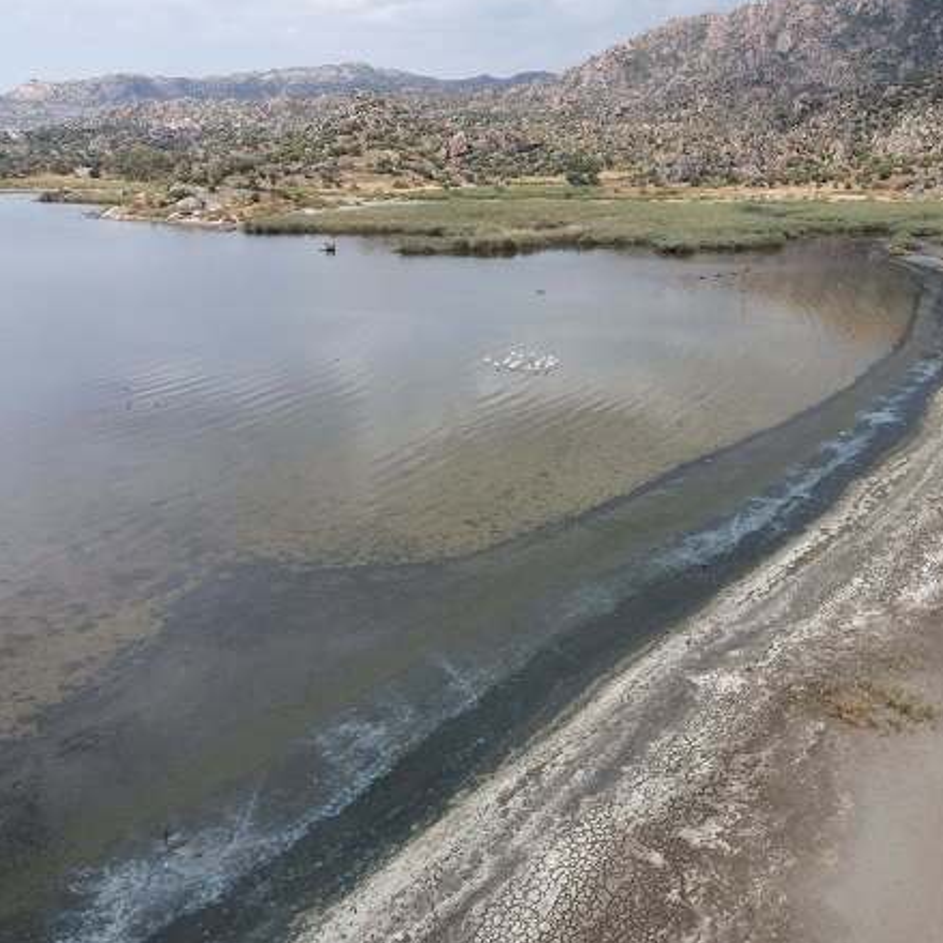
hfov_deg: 55.4
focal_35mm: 29
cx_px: 537
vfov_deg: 55.6
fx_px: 894
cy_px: 464
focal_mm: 4.5
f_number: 2.8
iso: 100
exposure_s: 1/500
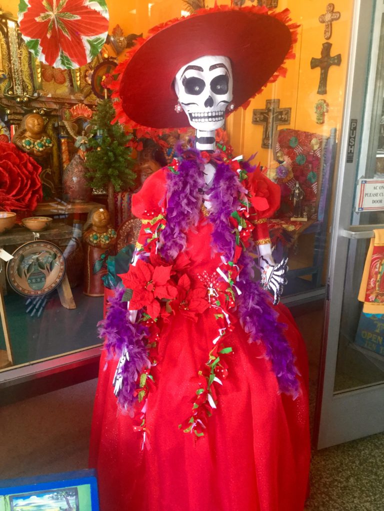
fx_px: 459
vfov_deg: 58.4
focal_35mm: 31
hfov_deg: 45.4
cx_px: 192
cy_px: 256
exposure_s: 1/30
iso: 80
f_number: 2.4
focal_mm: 3.3
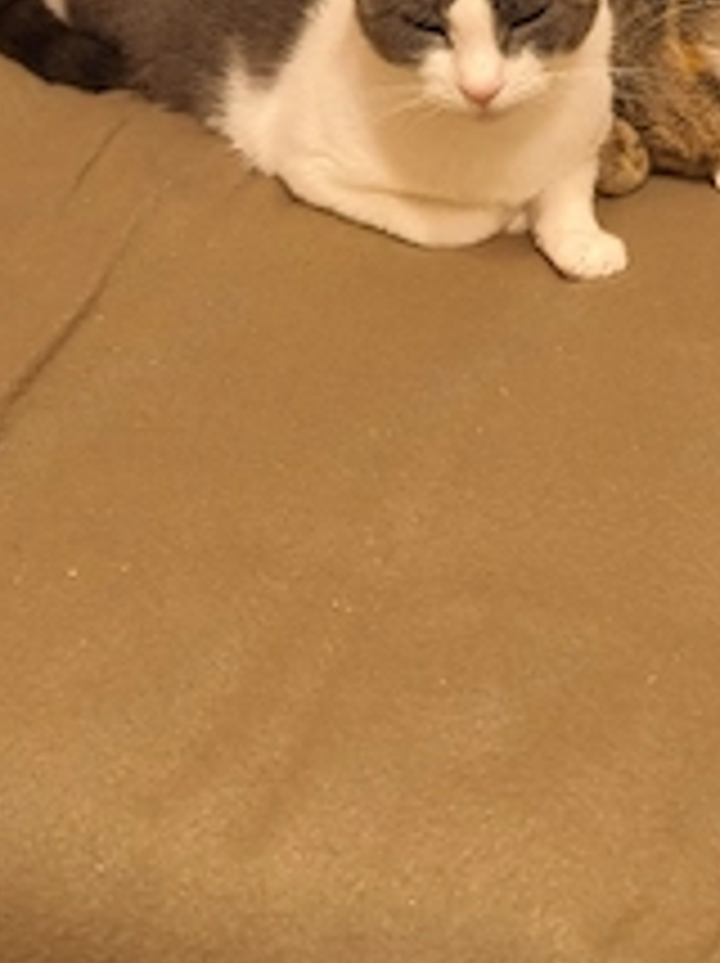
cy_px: 76
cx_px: 558
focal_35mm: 58
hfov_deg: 24.8
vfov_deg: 31.5
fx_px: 1612
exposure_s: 1/33.4
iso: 1250
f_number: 1.6
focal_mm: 6.57
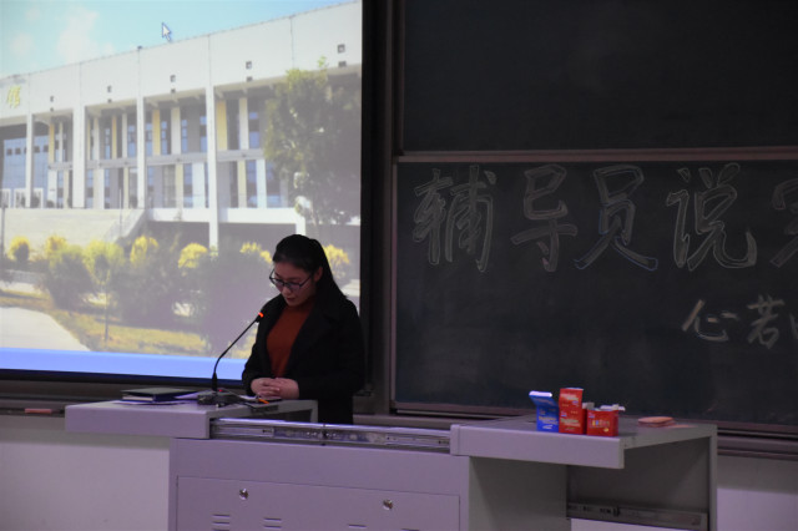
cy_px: 266
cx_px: 399
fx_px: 2825
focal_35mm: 128
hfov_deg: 16.1
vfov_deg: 10.7
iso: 4000
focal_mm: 85
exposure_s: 1/60
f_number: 5.3
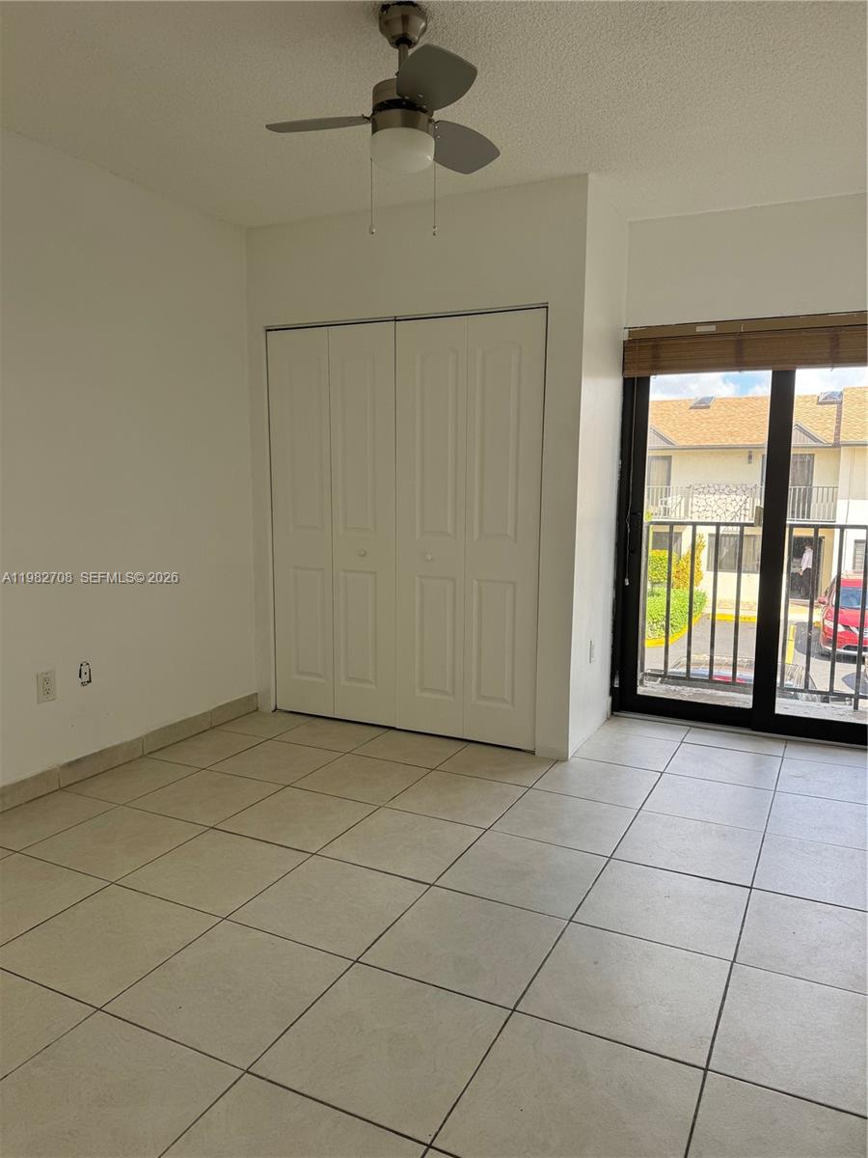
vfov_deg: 71.6
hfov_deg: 56.8
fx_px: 802
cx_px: 434
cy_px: 579
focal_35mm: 24
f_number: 1.78
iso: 80
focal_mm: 6.76
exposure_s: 1/177
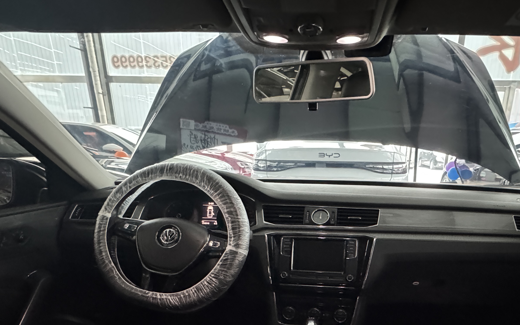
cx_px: 317
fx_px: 354
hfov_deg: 71.6
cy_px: 264
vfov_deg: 46.4
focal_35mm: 25
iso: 1250
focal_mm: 2.22
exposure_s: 1/40
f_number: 2.2
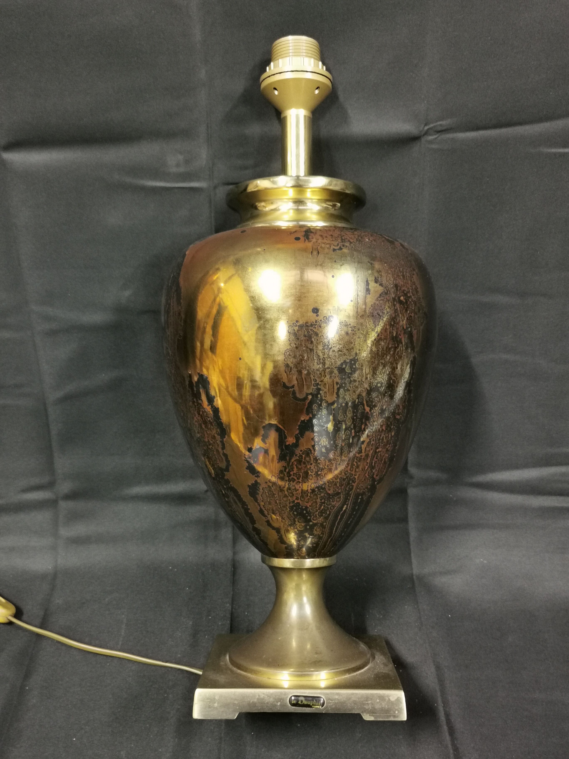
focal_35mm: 36
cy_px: 380
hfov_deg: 39.7
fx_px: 789
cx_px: 284
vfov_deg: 51.4
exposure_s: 1/25
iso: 500
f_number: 1.8
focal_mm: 5.58
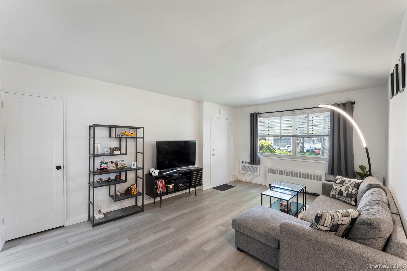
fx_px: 158
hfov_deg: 104.3
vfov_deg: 81.2
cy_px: 136
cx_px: 204
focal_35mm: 14
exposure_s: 1/1.25
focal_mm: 14
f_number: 11
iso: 100
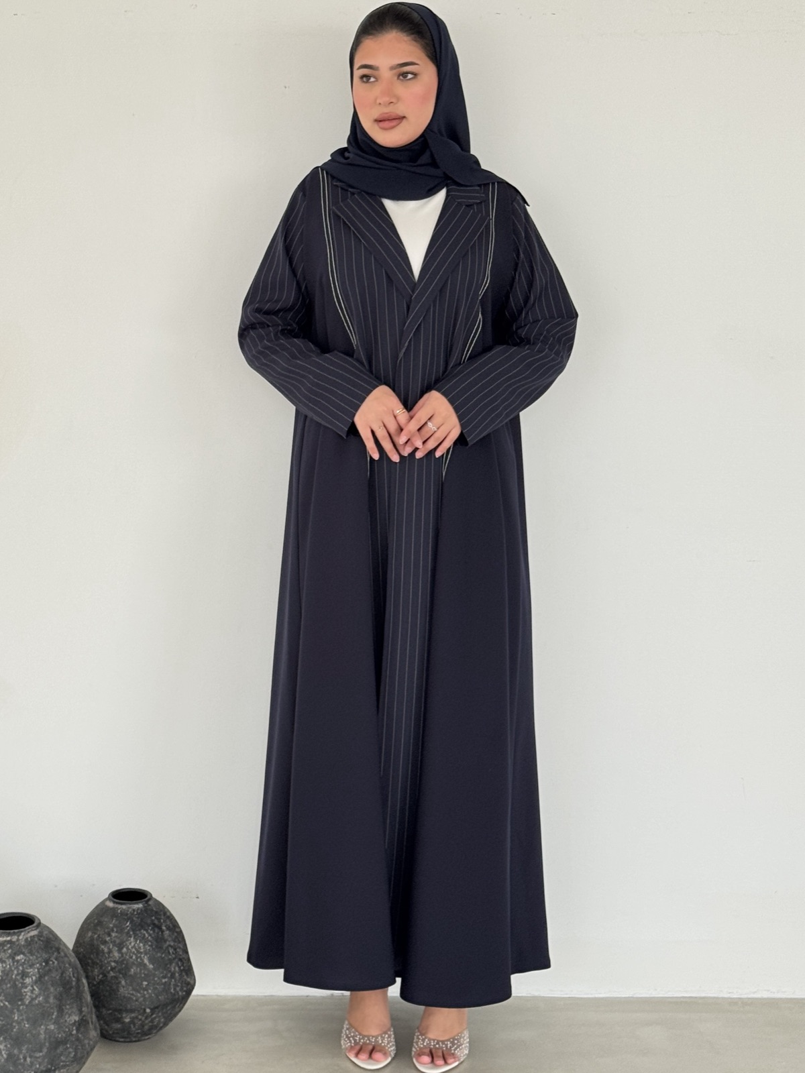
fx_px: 1488
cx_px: 402
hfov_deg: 30.3
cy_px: 536
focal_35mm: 48
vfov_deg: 39.7
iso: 100
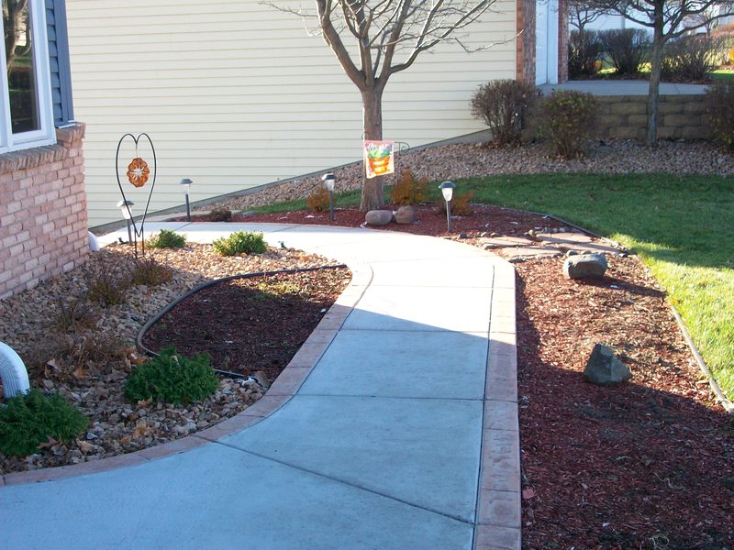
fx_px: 1124
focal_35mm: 53
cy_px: 275
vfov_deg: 27.5
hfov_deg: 36.2
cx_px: 367
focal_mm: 8.8
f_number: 3.6
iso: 95
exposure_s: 1/169
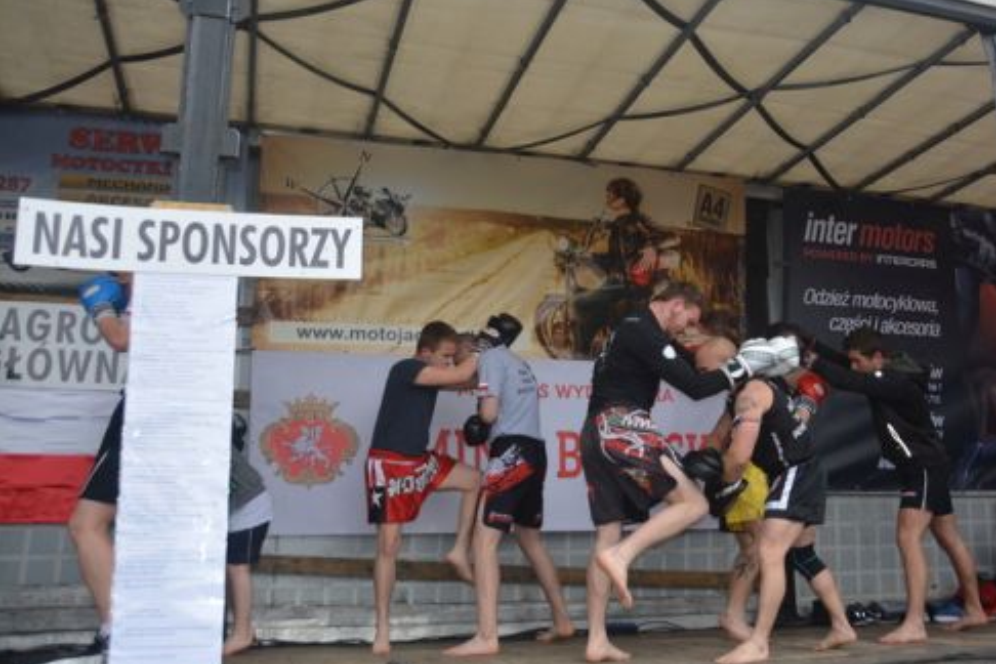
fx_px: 1024
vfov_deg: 35.9
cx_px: 610
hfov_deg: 51.5
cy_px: 301
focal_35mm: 37
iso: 100
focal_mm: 20
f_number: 4.5
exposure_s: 1/200
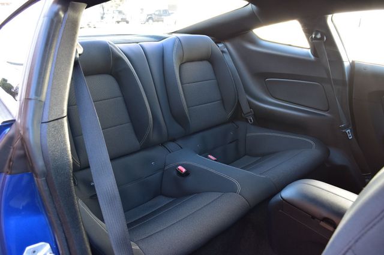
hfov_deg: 62.0
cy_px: 128
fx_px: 320
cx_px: 192
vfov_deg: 43.6
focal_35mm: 30
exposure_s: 1/20
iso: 400
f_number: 6.3
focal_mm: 20
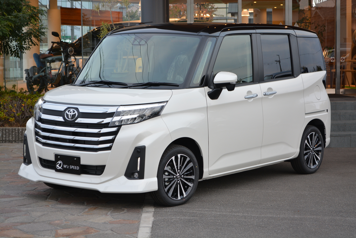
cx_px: 178
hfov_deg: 24.6
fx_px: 816
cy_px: 119
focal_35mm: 82
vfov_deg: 16.6
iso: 320
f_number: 5.6
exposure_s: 1/50
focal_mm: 55
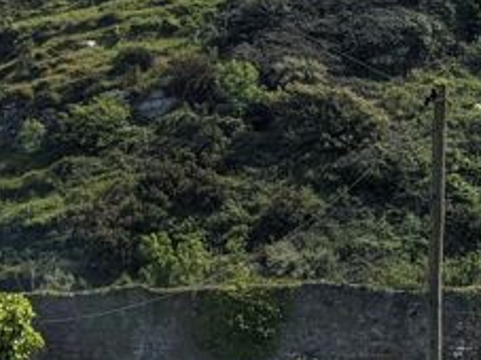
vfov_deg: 11.4
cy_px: -258
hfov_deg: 15.0
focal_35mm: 122
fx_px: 1694
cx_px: 710
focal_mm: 4.38
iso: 58
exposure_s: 1/5848
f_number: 1.73
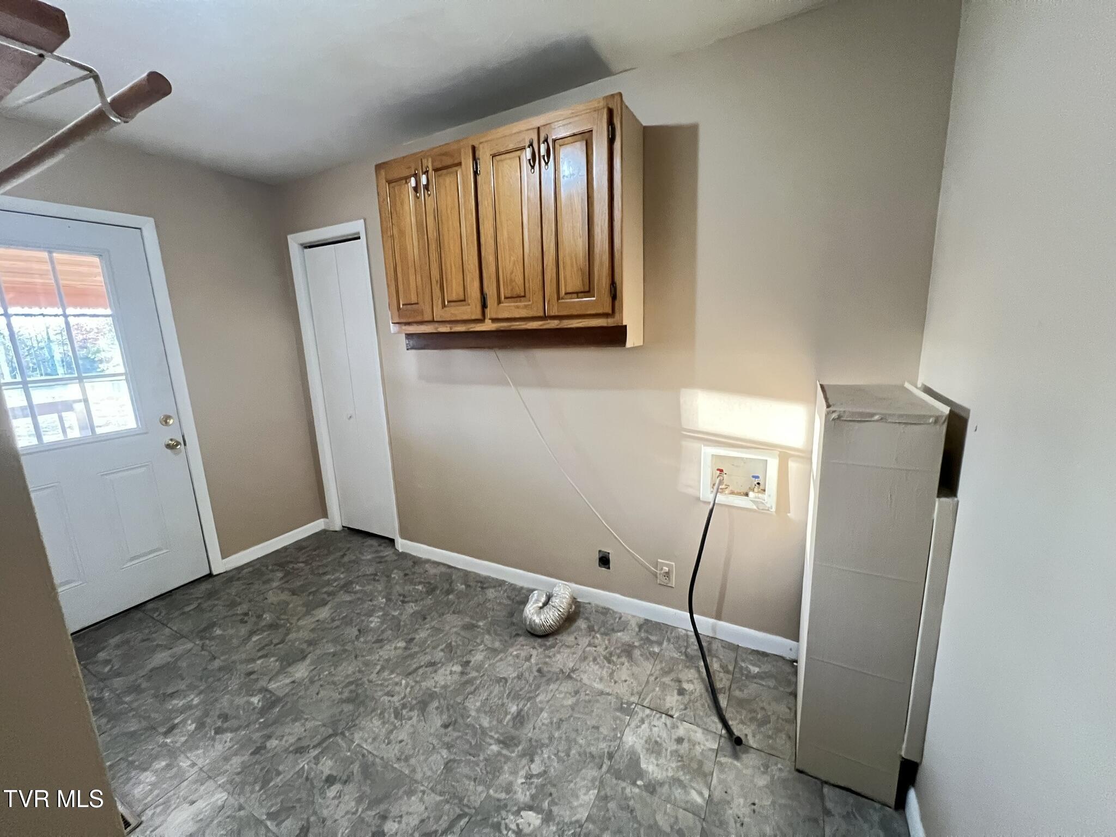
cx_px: 558
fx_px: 419
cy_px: 418
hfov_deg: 106.2
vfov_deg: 89.9
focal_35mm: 13
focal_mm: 1.57
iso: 800
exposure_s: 1/60
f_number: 1.8
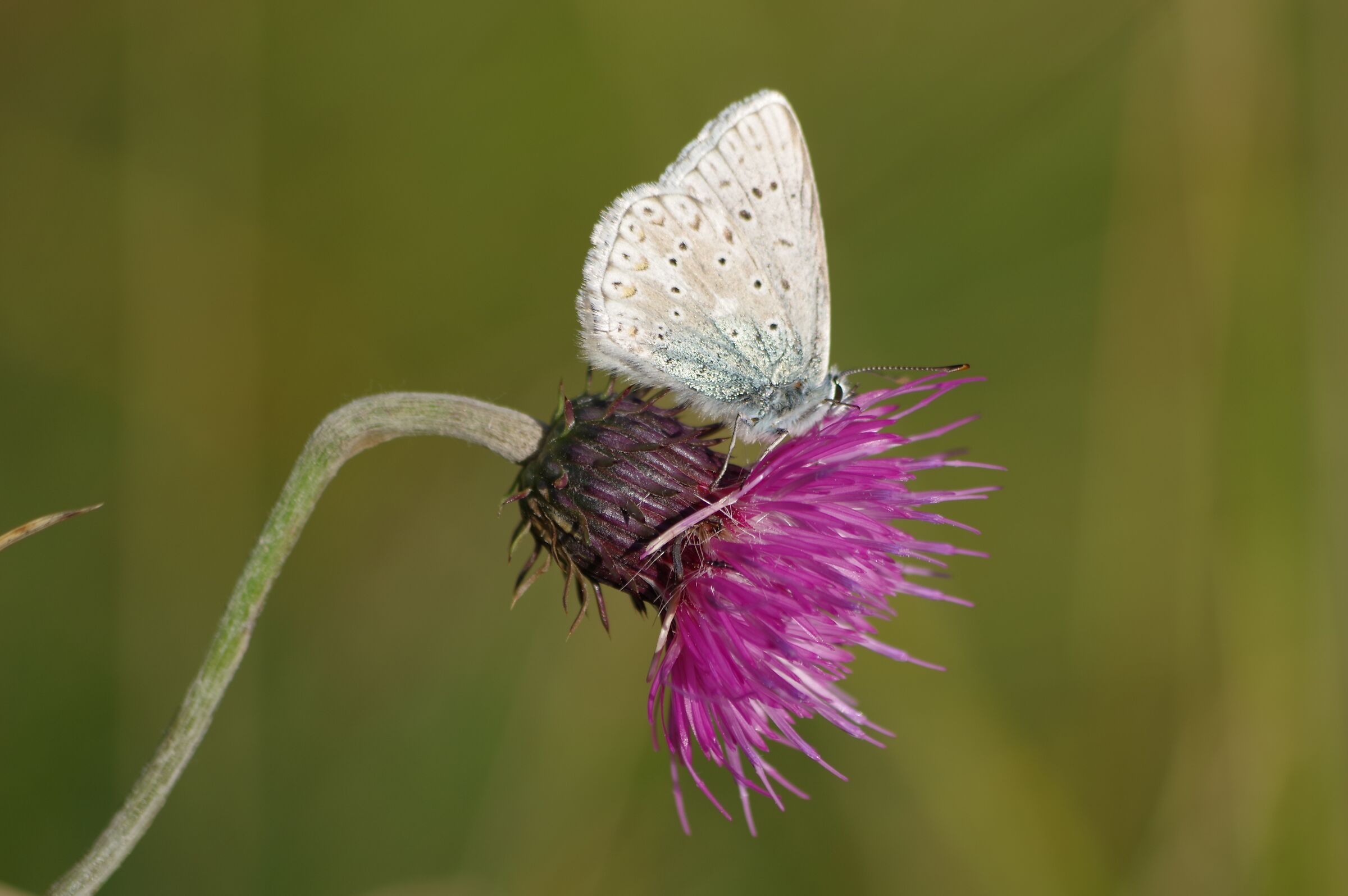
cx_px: 674
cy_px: 448
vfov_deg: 3.0
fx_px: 16832
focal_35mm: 450
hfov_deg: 4.6
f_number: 8
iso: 200
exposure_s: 1/500
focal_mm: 300
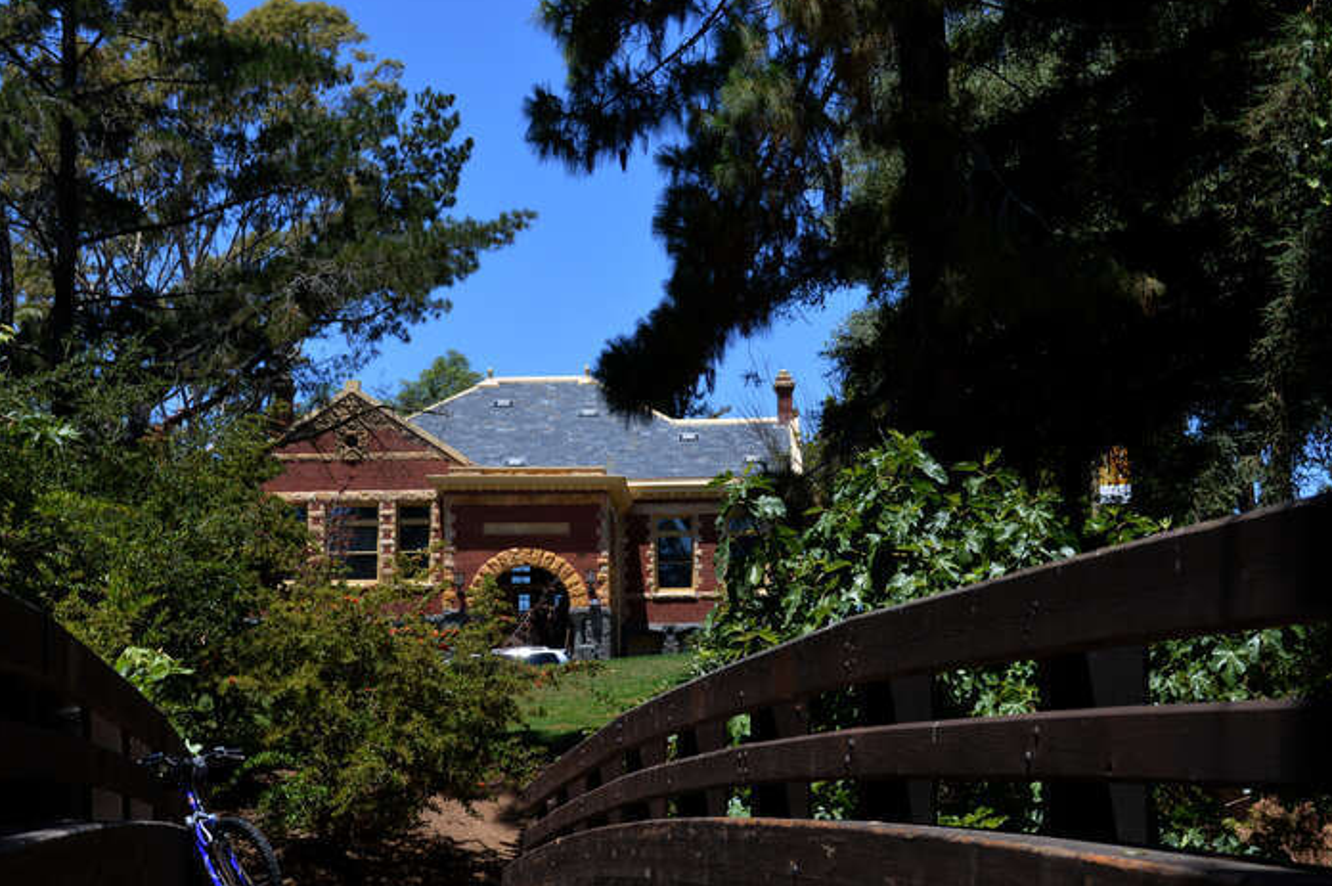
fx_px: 2551
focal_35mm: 69
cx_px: 591
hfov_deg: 29.2
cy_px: 496
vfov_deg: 19.7
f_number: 8
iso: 100
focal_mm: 40
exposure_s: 1/250
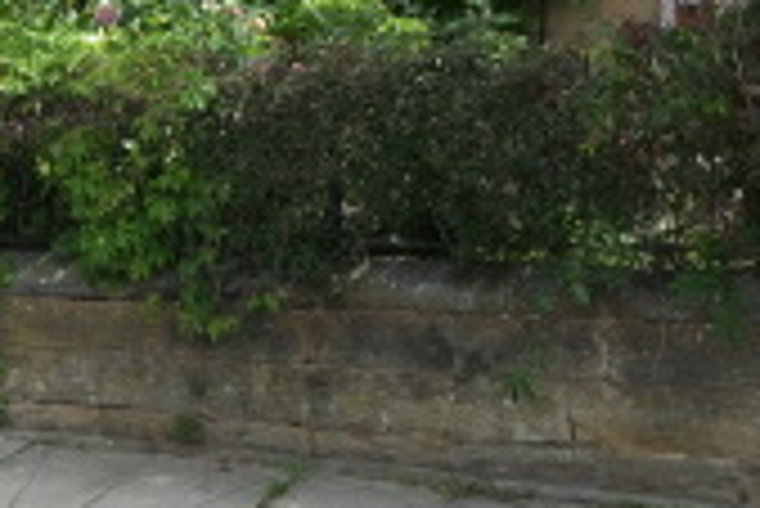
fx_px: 1754
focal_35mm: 83
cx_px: -103
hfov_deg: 22.8
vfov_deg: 16.4
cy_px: 97
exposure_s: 1/240
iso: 200
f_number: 5.6
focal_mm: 23
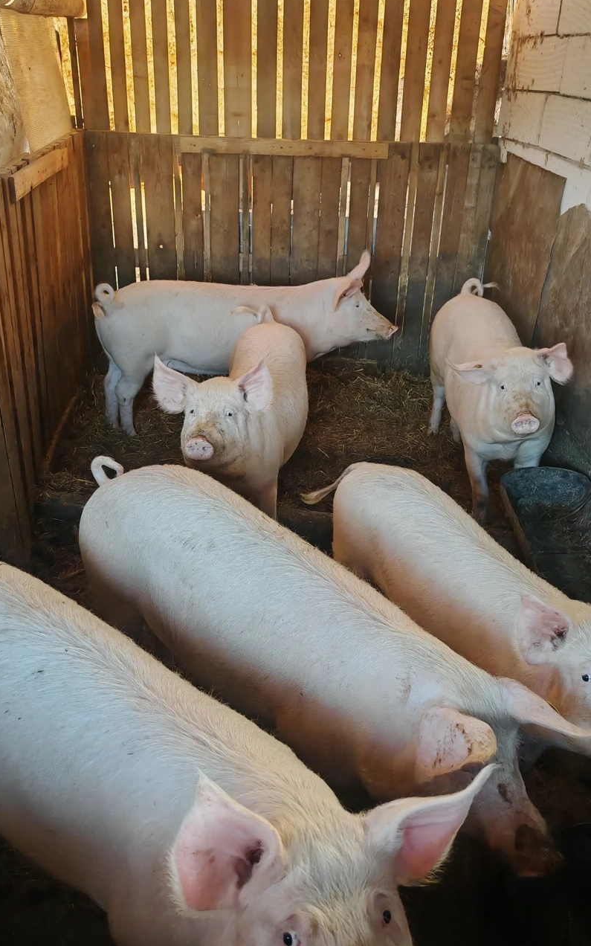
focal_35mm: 30
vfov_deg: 62.9
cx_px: 309
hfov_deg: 41.8
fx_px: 773
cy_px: 491
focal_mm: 6.83
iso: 800
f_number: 2
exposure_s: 1/300
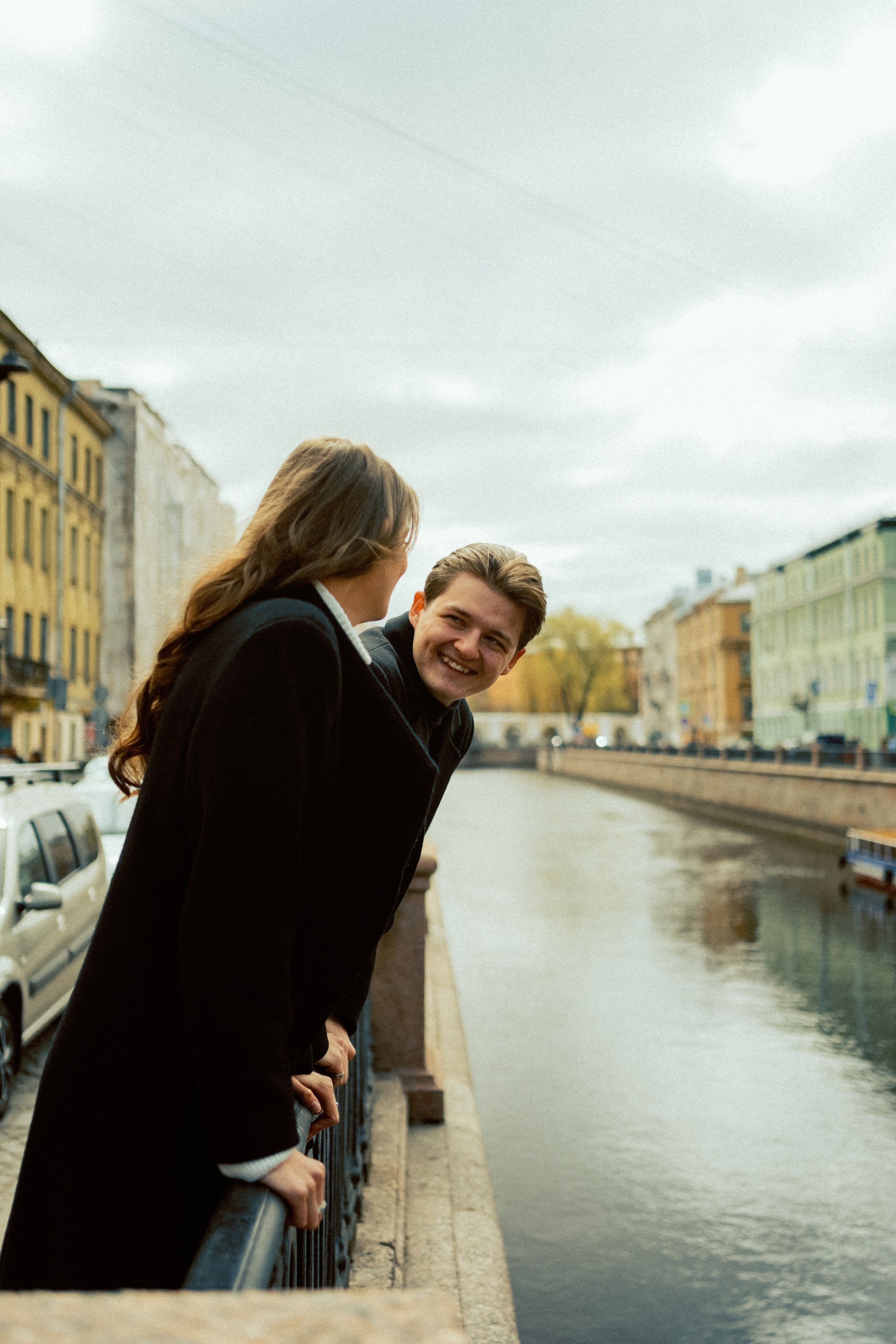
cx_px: 448
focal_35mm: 35
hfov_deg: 37.9
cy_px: 672
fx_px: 1307
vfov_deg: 54.4
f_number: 2.2
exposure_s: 1/2500
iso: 125
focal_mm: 35
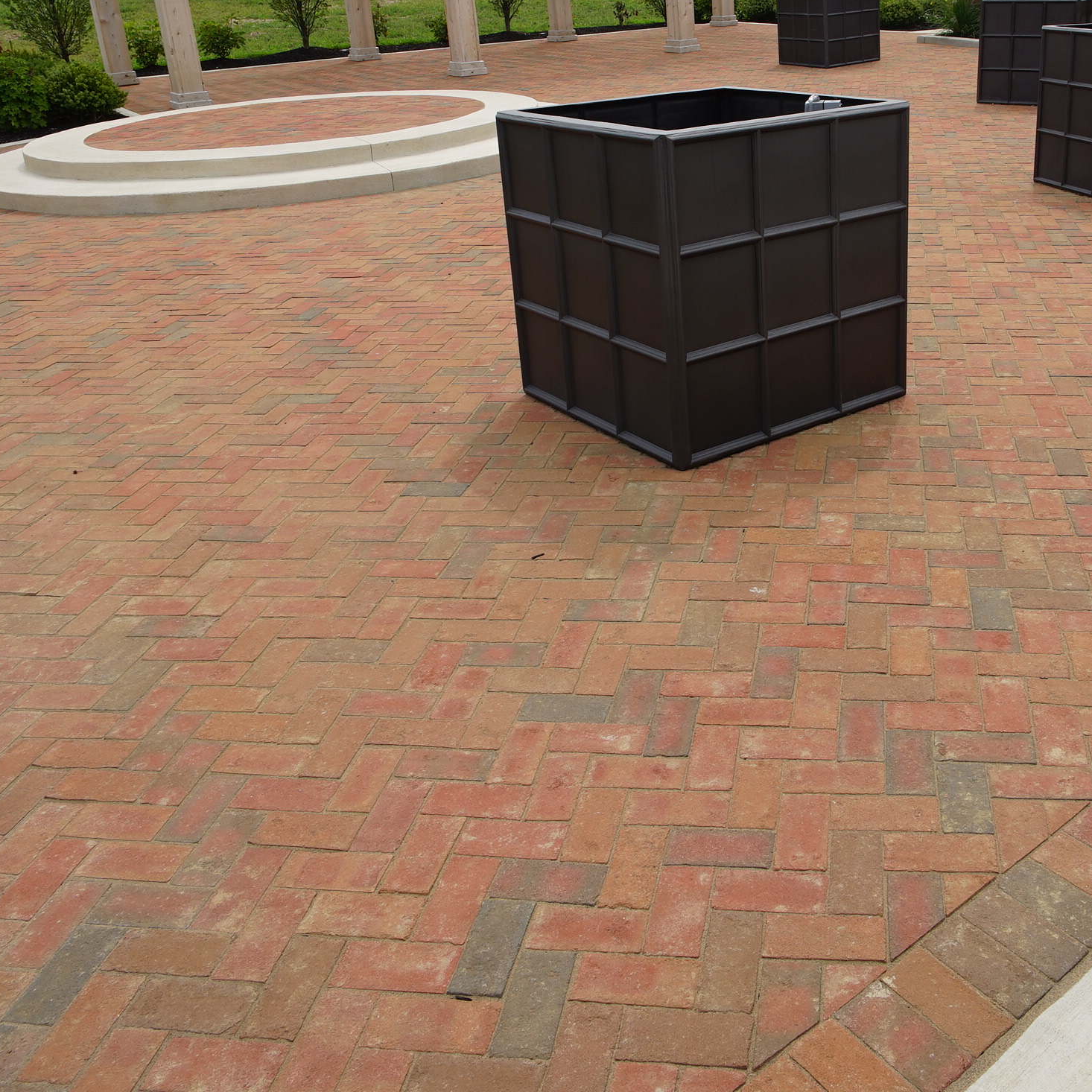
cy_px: 380
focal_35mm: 32
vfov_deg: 50.3
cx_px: 757
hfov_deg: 49.9
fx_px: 1142
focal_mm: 15
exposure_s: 1/250
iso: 100
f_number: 9
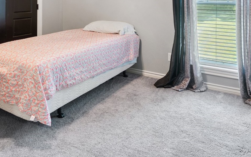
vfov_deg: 34.5
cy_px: -3
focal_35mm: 33
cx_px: 99
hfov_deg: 57.6
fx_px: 226
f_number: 6.3
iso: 200
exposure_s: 1/5
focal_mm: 10
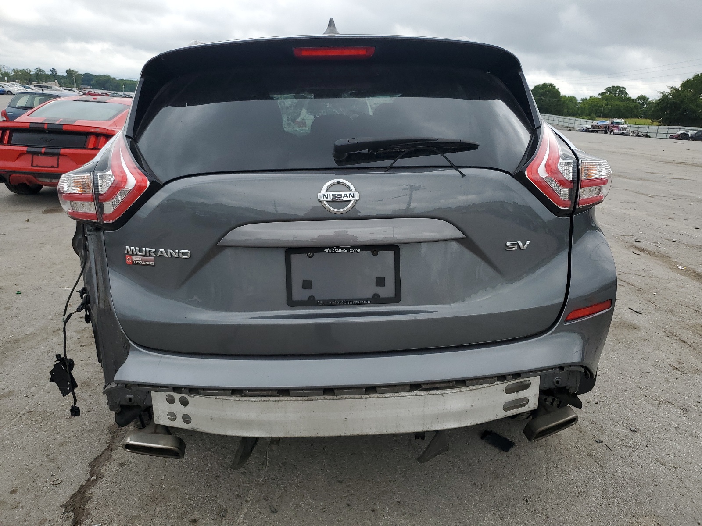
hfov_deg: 67.3
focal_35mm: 26
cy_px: 263
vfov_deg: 53.1
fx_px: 527
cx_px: 351
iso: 50
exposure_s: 1/1667
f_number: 1.5
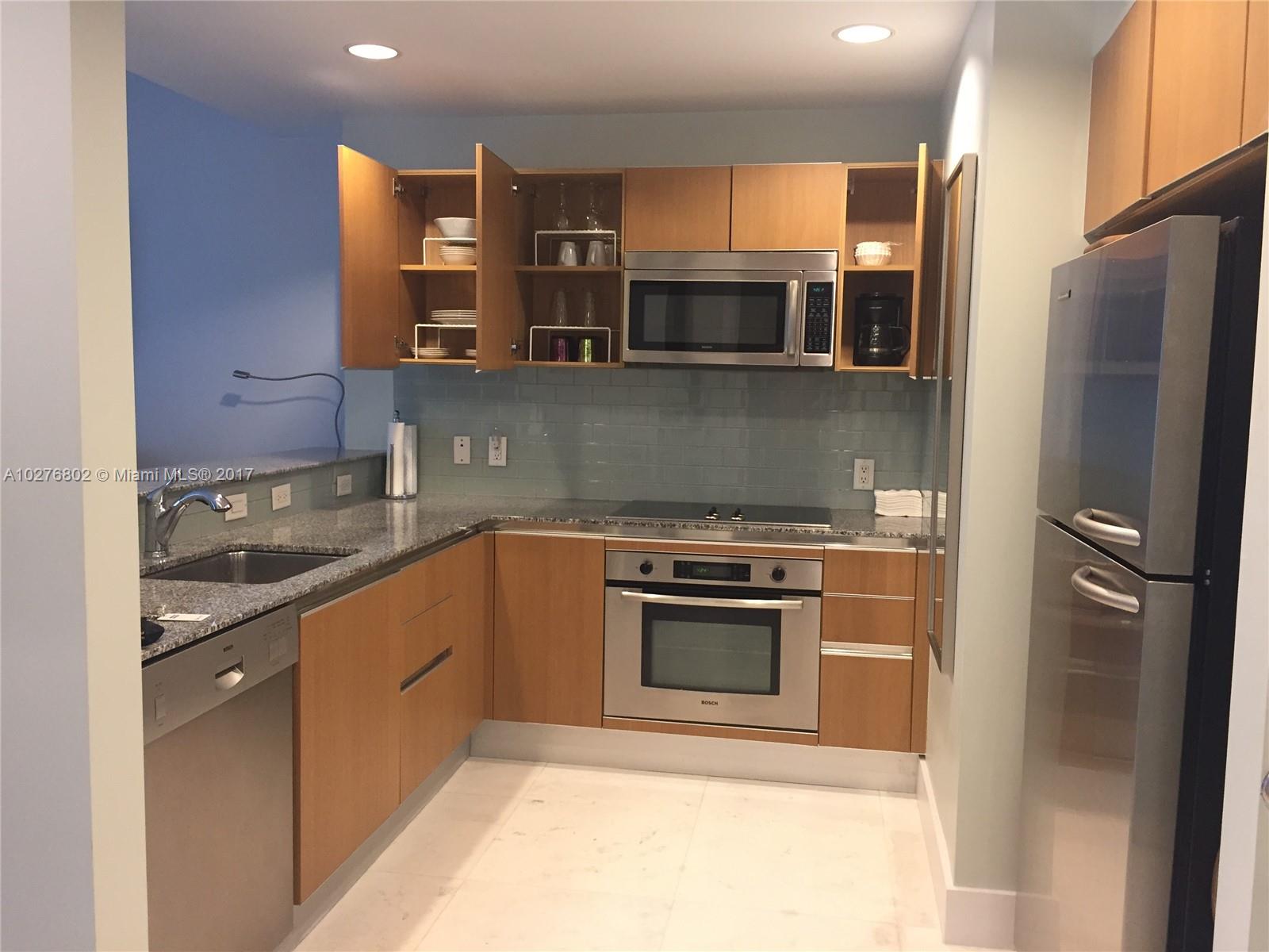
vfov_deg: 48.2
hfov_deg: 61.7
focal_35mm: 29
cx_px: 634
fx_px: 1063
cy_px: 476
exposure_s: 1/30
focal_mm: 4.15
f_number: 2.2
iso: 125
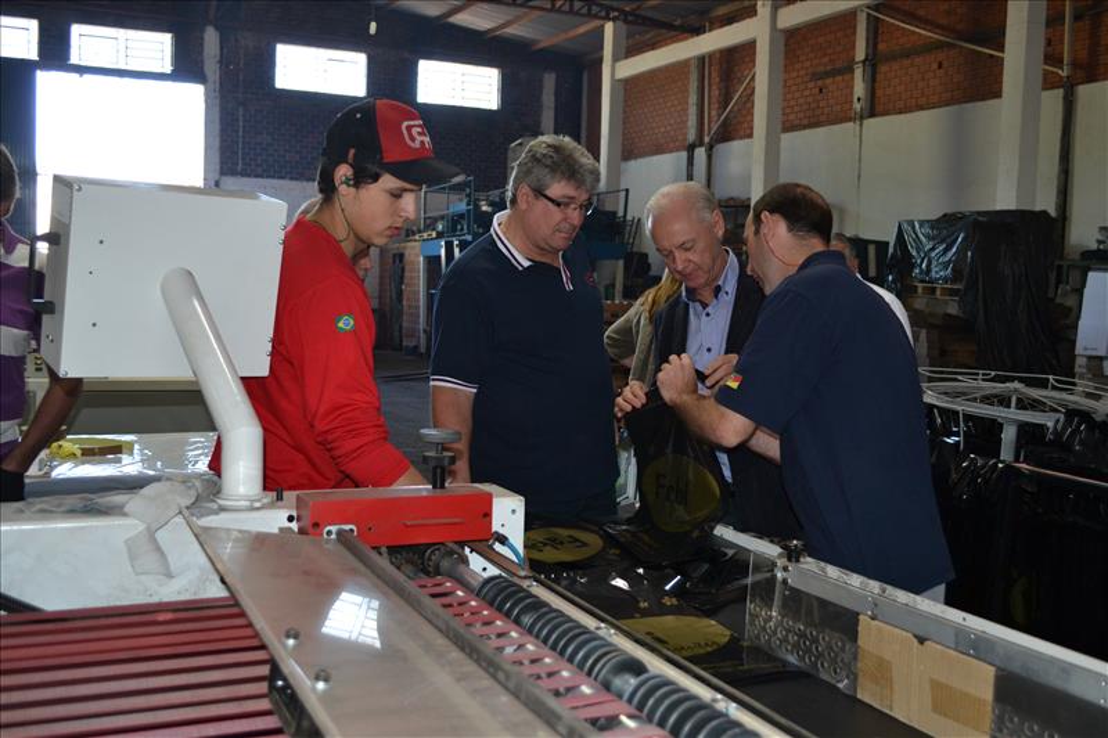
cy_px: 369
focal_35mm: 36
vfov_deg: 36.9
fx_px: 1108
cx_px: 554
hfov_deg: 53.1
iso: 560
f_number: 4
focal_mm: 24
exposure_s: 1/60
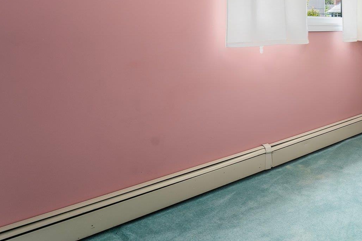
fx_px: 358
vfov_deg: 35.9
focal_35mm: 36
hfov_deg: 45.4
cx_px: 361
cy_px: 46
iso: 320
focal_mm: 17.8
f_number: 7.1
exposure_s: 1/100
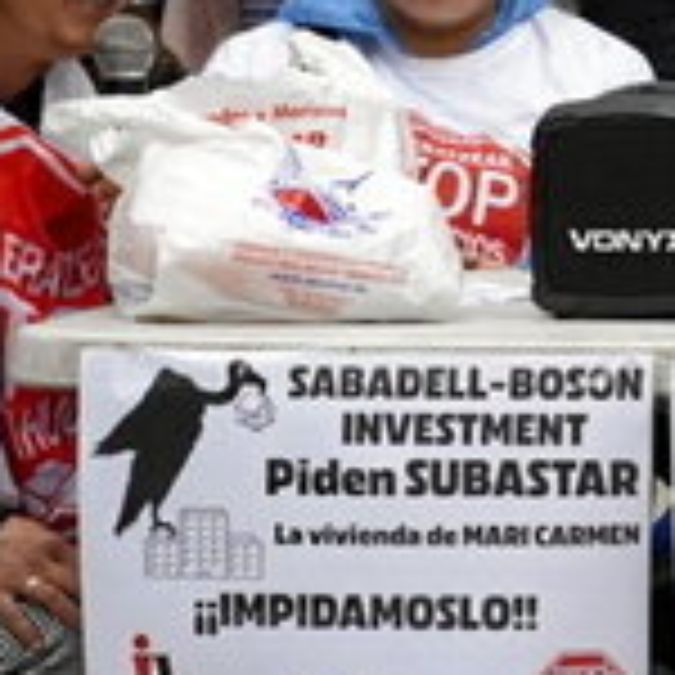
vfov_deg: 7.8
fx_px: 4920
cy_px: -180
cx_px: 1408
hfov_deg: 7.5
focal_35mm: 223
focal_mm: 54
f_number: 5
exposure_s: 1/400
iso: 500
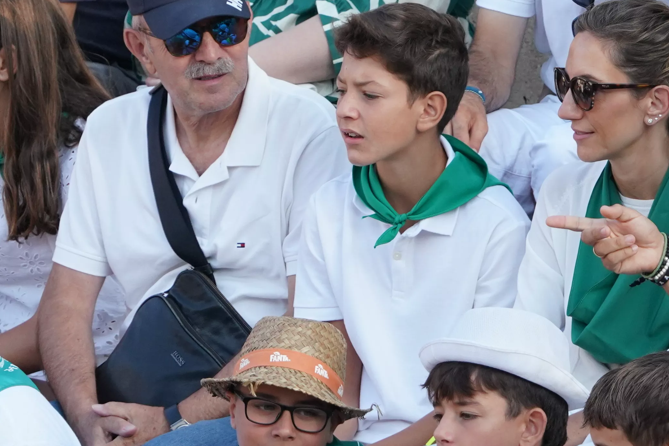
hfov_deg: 1.2
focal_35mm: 1778
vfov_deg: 0.8
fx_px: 33041
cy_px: 241
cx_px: 858
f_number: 6.3
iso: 800
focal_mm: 463
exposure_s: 1/500
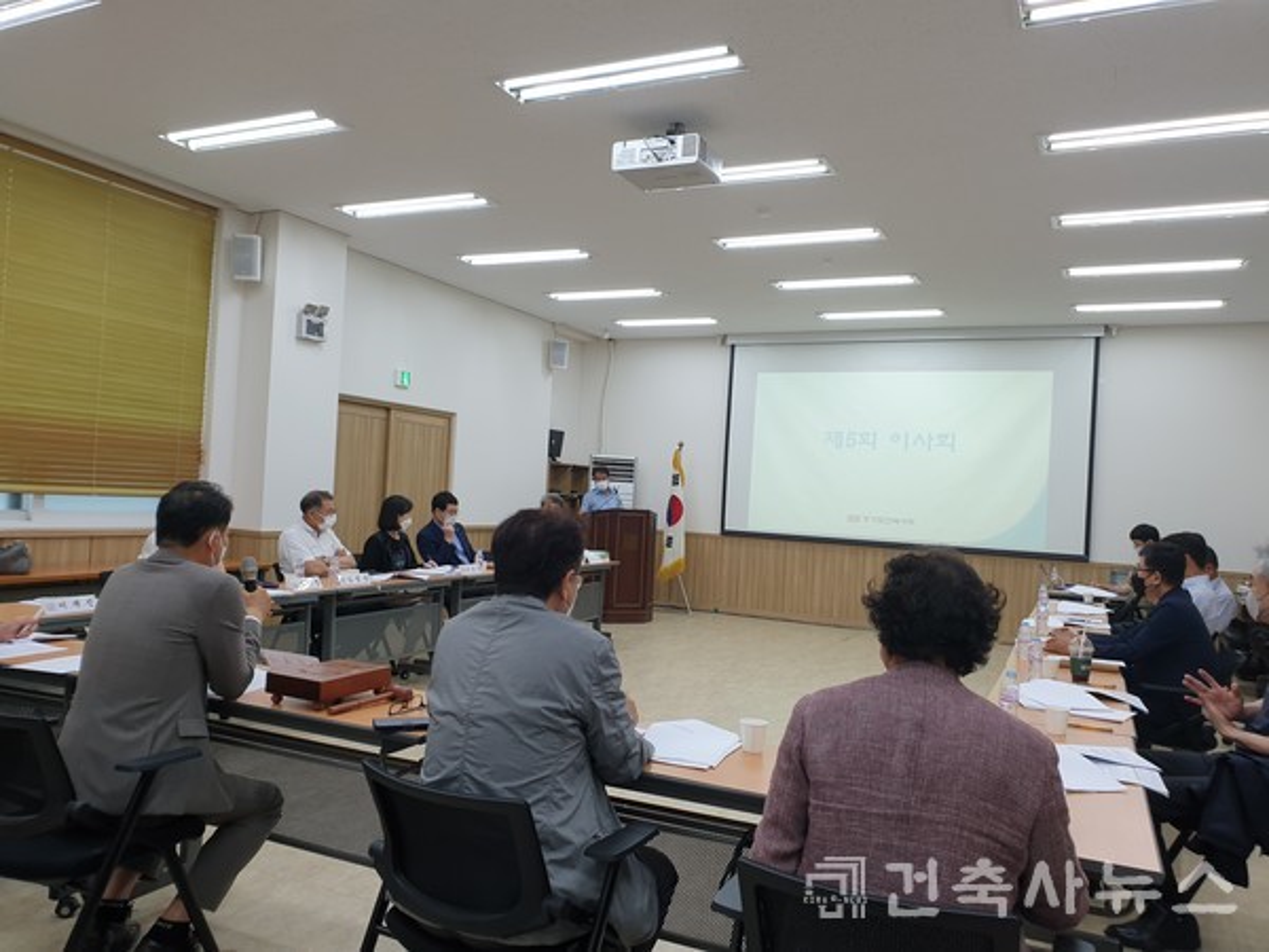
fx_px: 953
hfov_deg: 67.3
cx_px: 634
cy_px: 476
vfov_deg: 53.1
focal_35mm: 26
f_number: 2.4
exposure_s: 1/60
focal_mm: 4.3
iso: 64
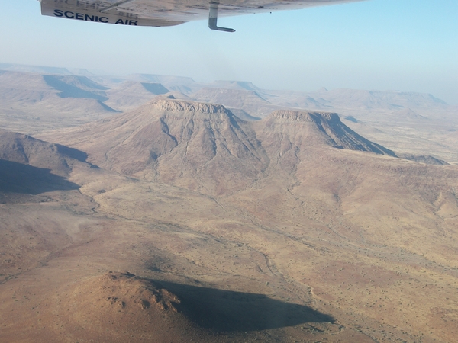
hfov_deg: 42.9
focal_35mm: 44
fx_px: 582
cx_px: 229
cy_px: 172
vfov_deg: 32.9
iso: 50
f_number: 3.6
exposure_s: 1/250
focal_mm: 9.2
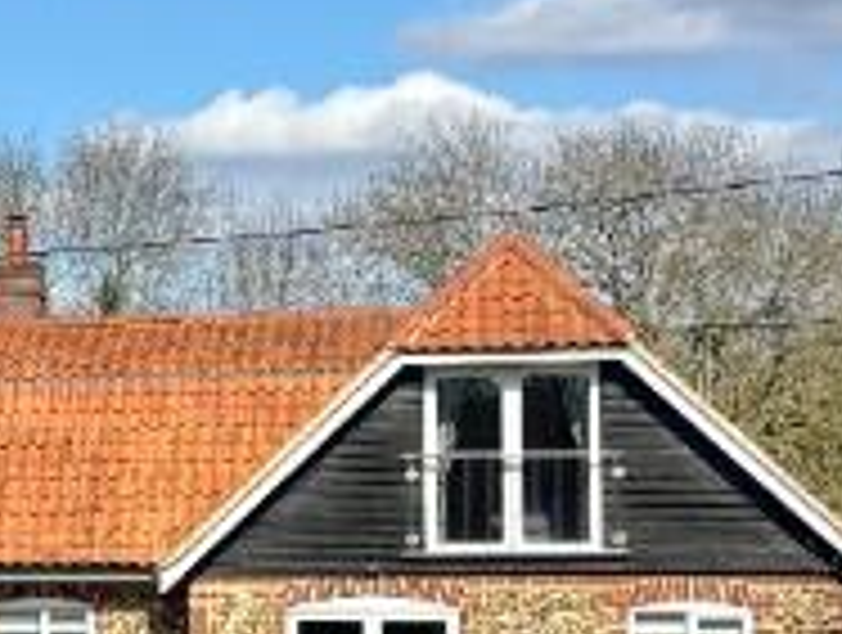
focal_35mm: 142
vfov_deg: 10.4
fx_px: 3461
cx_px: -828
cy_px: 522
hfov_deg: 12.3
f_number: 1.6
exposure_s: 1/3788
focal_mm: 5.96
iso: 50
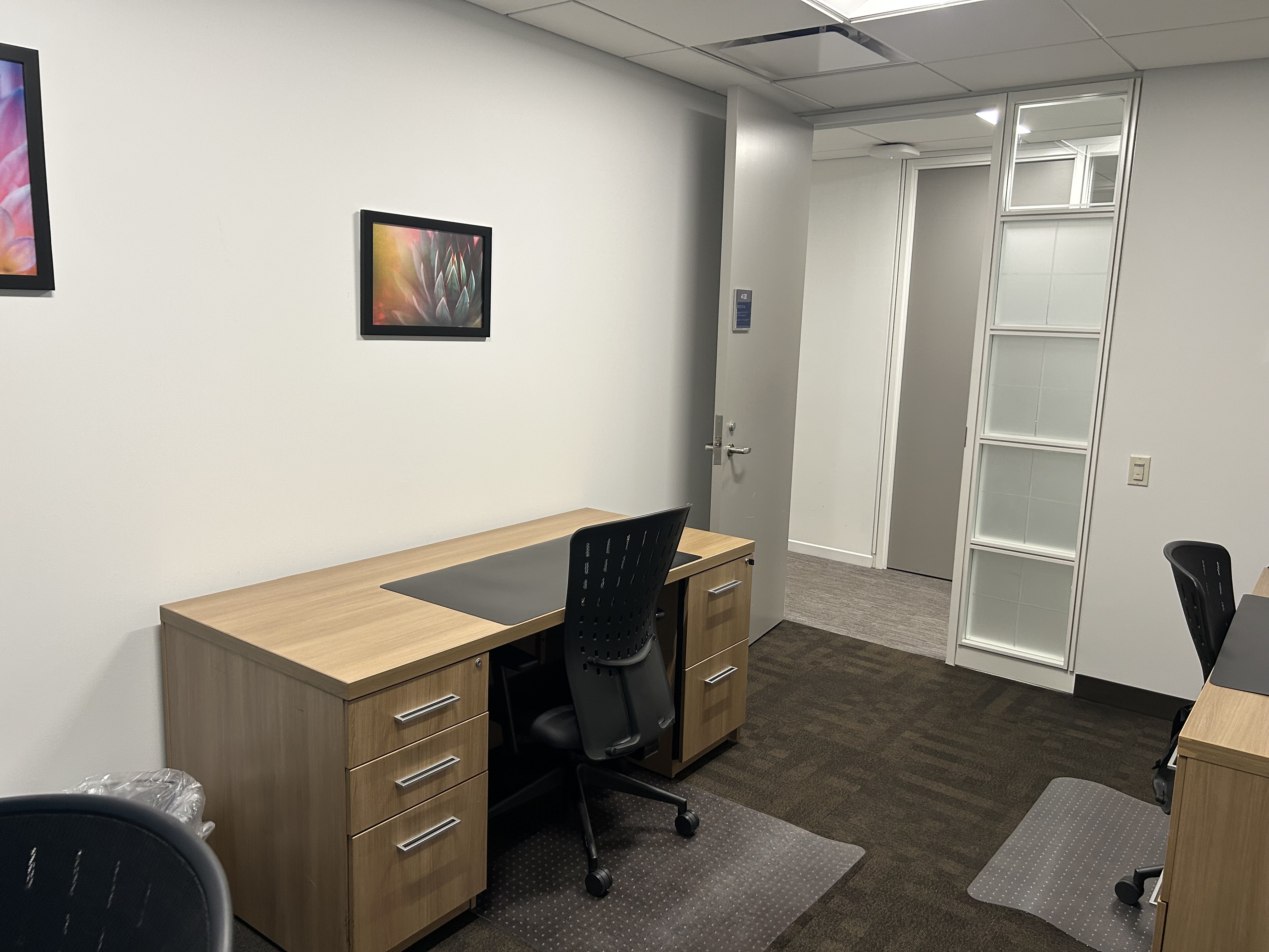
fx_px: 953
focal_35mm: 26
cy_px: 476
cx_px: 634
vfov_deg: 53.1
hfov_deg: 67.3
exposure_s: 1/108
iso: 125
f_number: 1.5
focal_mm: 5.7
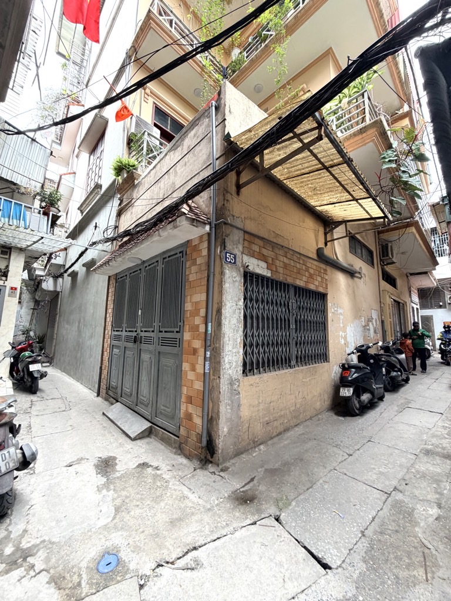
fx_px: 243
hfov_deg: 85.7
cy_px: 300
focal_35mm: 14
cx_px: 226
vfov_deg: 102.1
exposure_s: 1/121
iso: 100
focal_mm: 2.22
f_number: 2.2
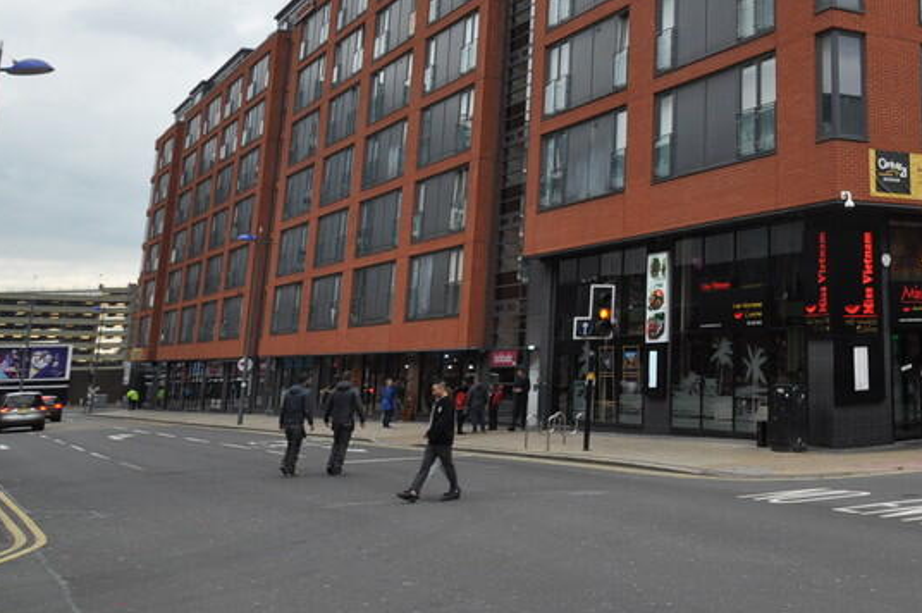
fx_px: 1099
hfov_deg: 41.1
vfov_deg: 29.7
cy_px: 45
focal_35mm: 43
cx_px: 870
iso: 200
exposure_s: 1/160
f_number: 5.6
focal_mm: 15
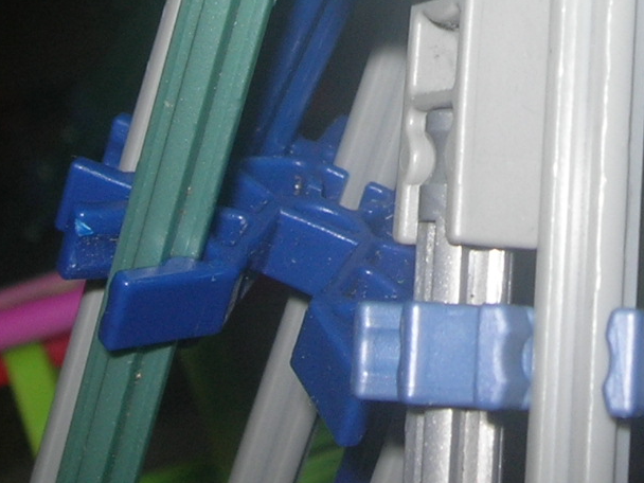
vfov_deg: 11.3
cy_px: -158
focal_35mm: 128
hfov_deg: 15.2
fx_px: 2381
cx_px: 629
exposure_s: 1/60.1
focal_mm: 7.8
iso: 64
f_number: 4.8
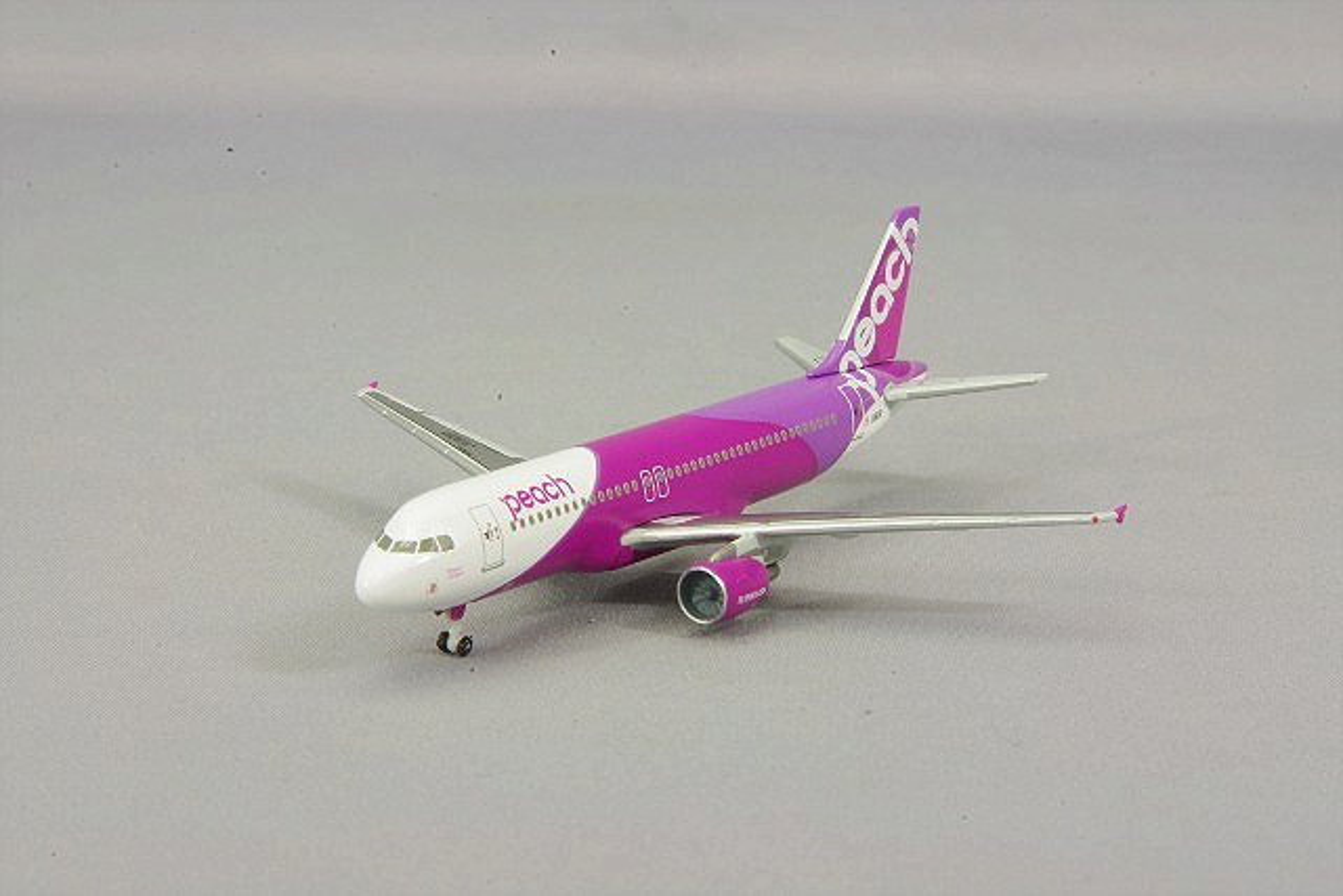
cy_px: 448
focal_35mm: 112
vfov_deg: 12.2
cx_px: 672
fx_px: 4179
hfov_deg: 18.3
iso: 400
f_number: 32
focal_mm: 75
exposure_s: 1/1.25
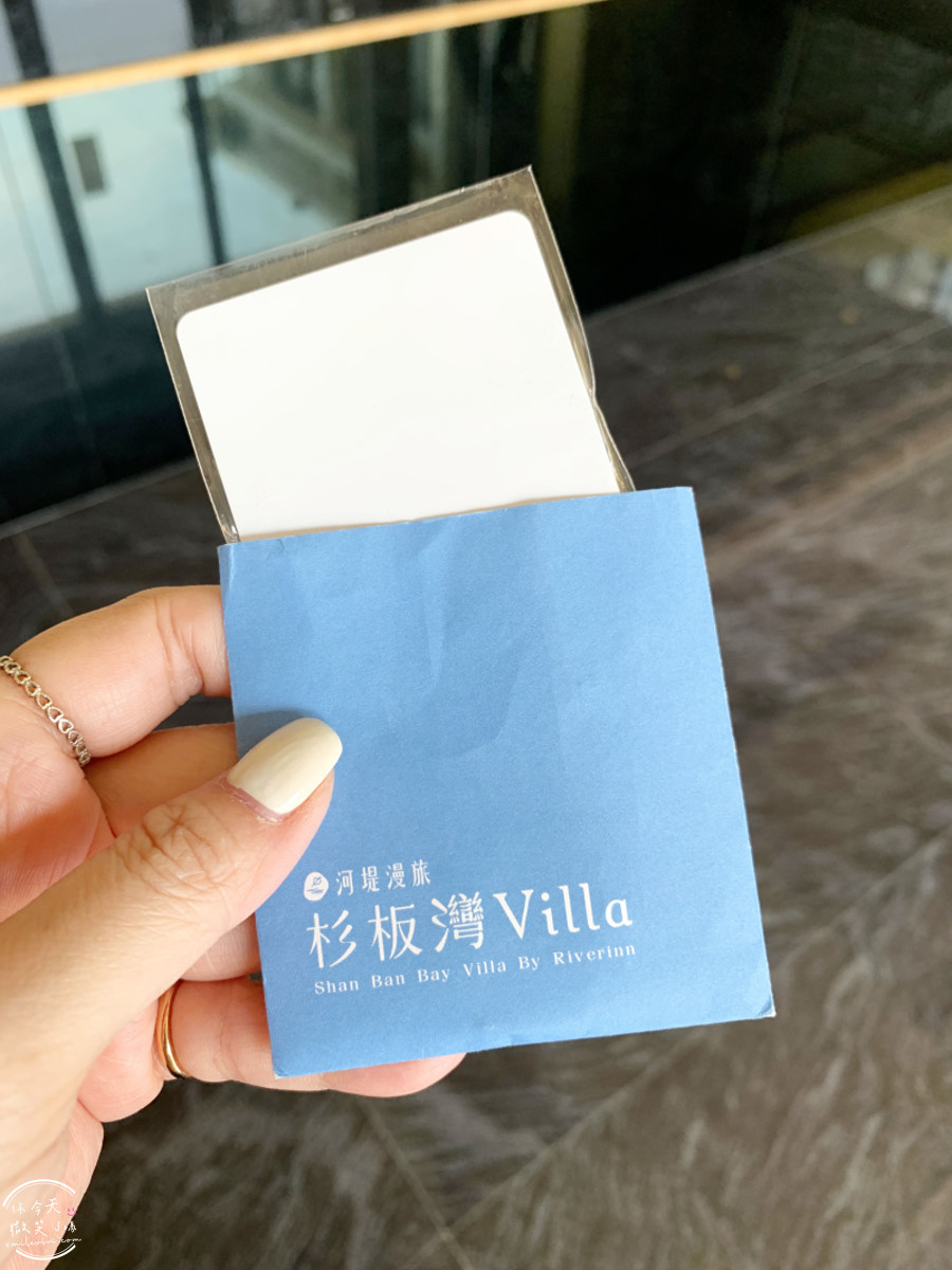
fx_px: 953
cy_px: 635
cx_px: 476
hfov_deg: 53.1
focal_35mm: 26
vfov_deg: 67.3
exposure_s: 1/122
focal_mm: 4.25
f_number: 1.8
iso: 32
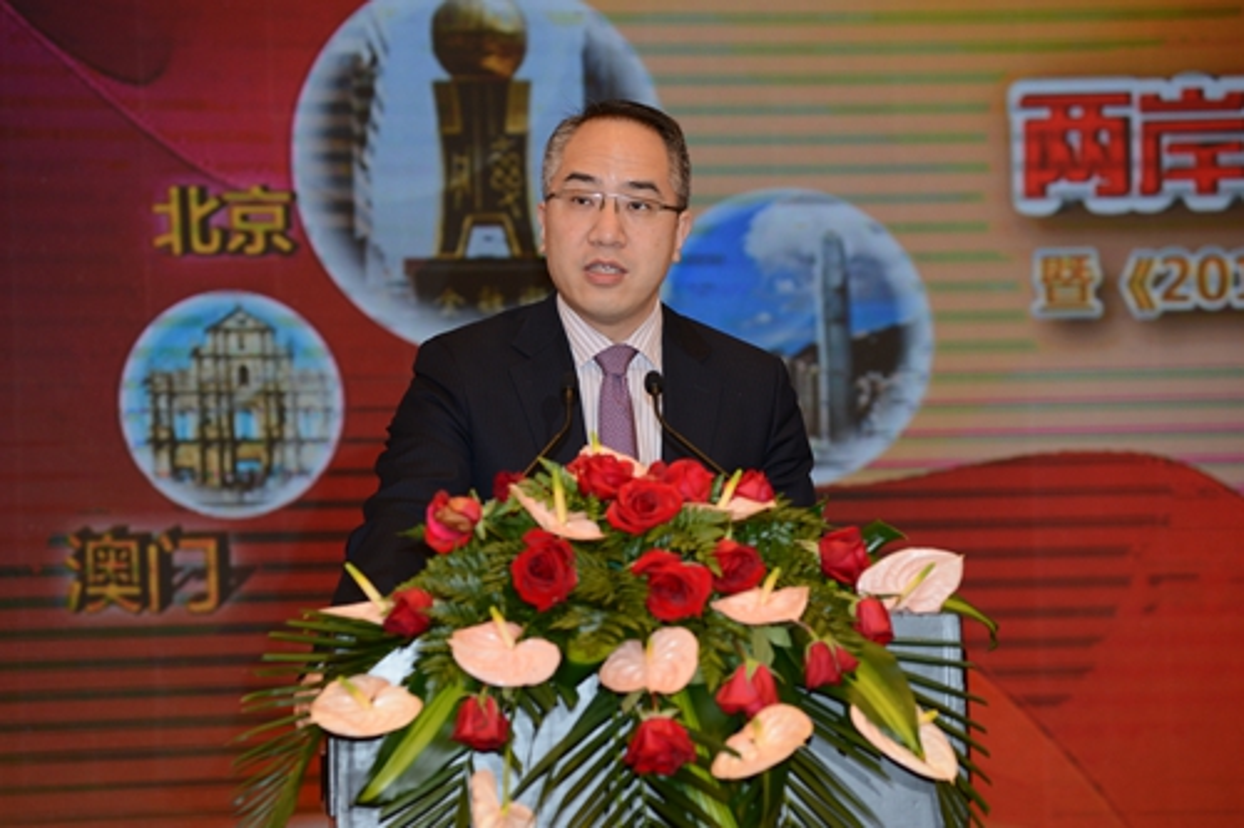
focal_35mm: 145
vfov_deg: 9.5
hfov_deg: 14.2
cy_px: 414
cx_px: 622
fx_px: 5009
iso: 640
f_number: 4.5
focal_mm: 145
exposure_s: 1/200
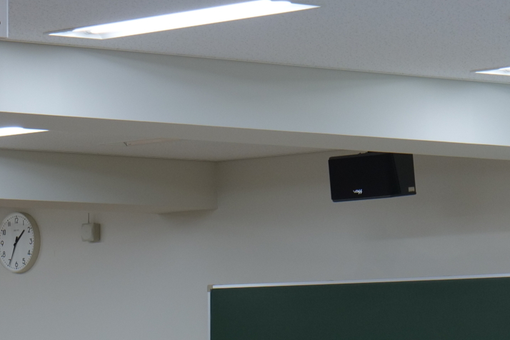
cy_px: 370
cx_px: -275
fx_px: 3046
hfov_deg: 9.3
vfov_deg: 6.4
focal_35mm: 215
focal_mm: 60
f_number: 5.6
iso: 640
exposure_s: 1/60
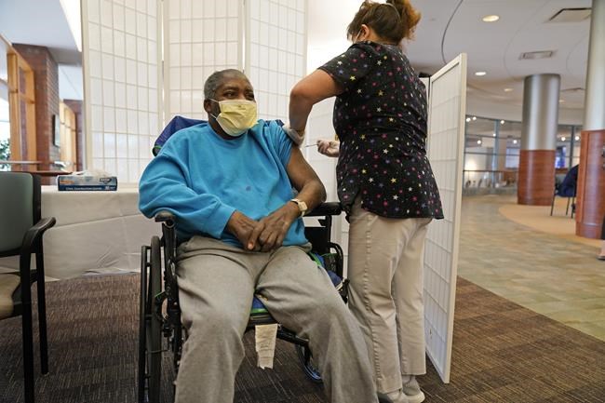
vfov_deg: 53.1
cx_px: 302
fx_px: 403
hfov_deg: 73.8
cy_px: 202
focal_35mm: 24
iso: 1600
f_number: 2.8
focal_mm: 24
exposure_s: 1/125
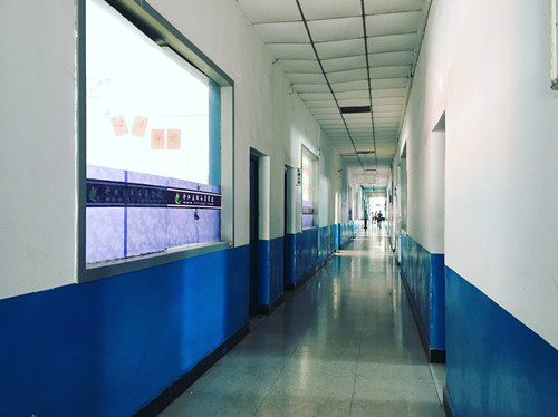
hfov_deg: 61.7
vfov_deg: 48.2
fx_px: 467
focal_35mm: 29
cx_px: 279
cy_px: 208
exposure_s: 1/25
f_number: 2.2
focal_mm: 4.15
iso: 200
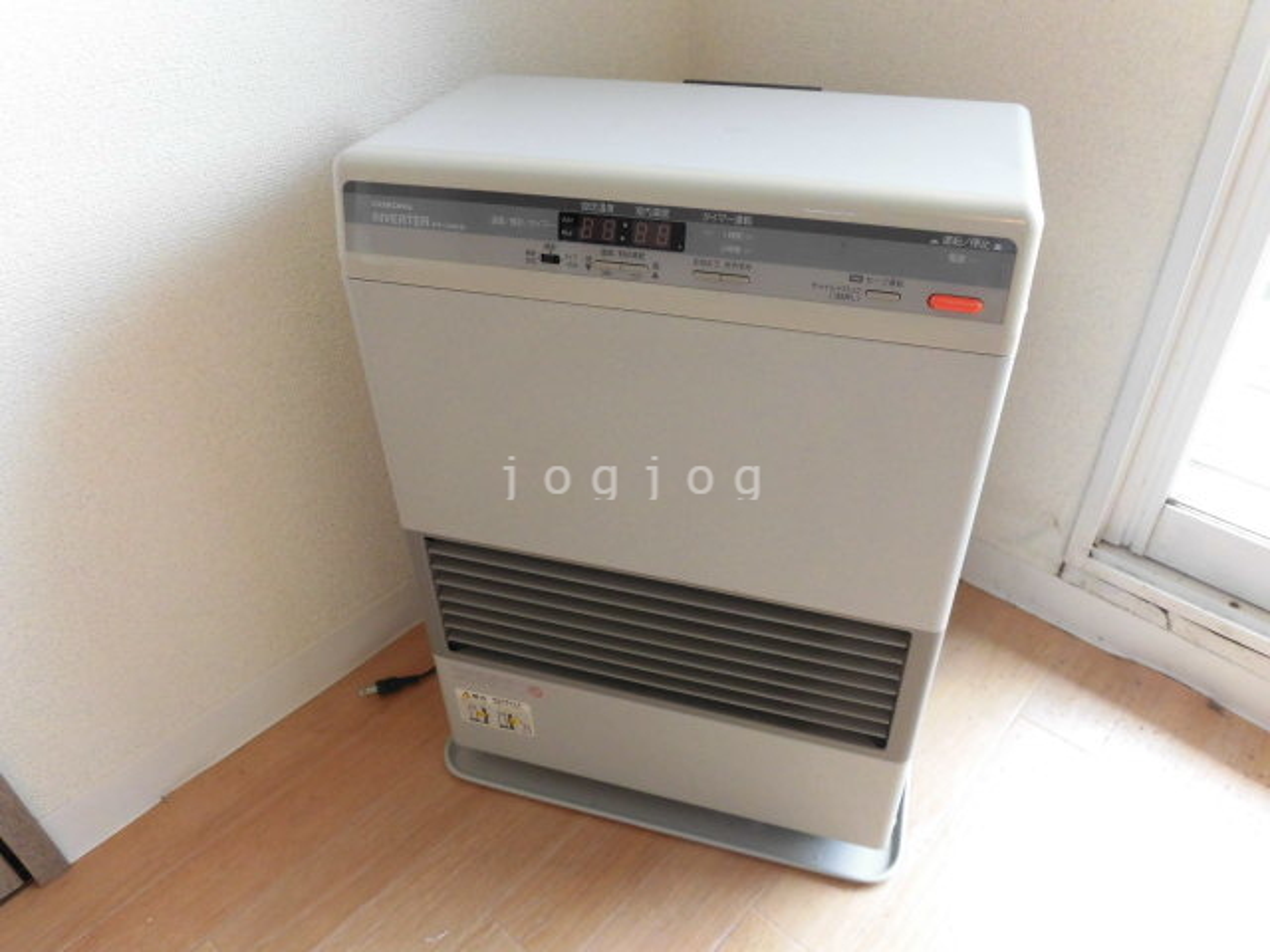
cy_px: 476
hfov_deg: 71.6
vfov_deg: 56.8
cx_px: 635
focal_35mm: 24
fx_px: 881
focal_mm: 4.3
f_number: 3.1
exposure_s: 1/60
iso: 200
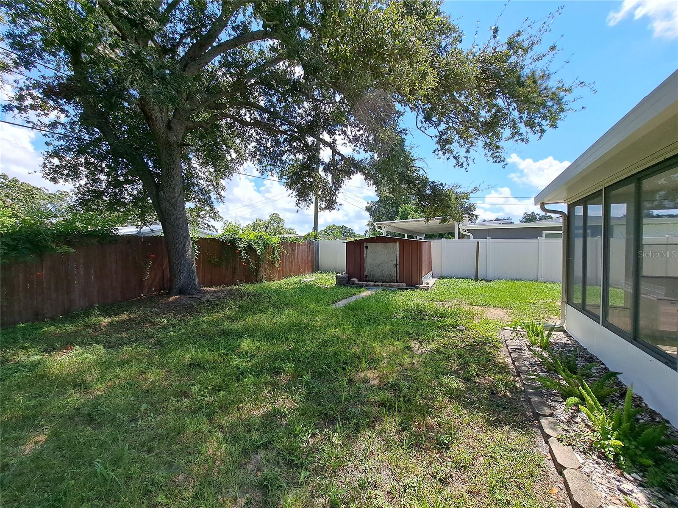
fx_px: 255
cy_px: 254
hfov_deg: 106.2
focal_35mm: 13
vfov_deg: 89.9
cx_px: 339
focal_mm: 1.74
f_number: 2.2
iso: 50
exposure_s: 1/899
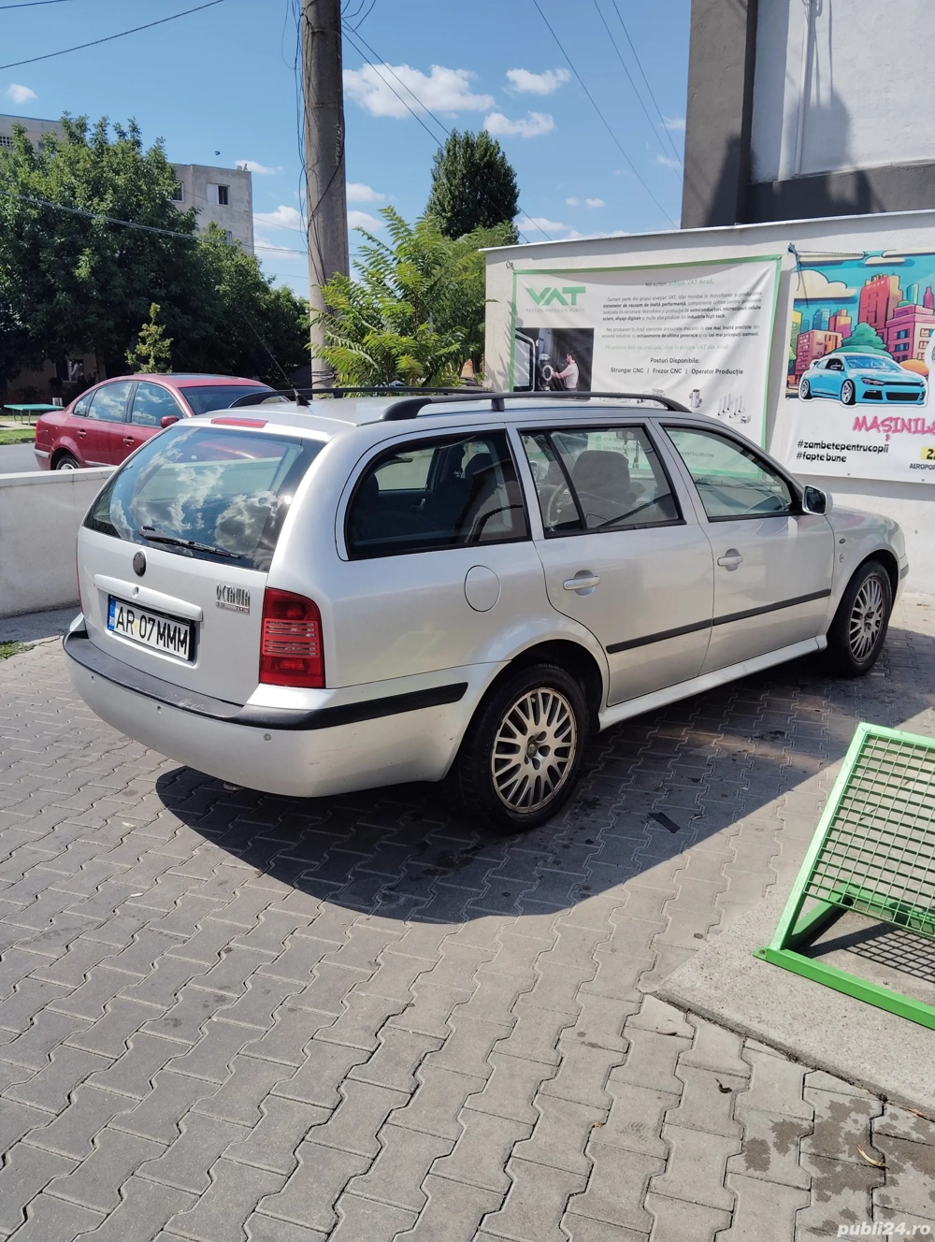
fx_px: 1006
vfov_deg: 63.4
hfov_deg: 49.9
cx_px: 468
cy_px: 621
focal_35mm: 28
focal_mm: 4.22
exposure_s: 1/982
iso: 50
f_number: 1.8
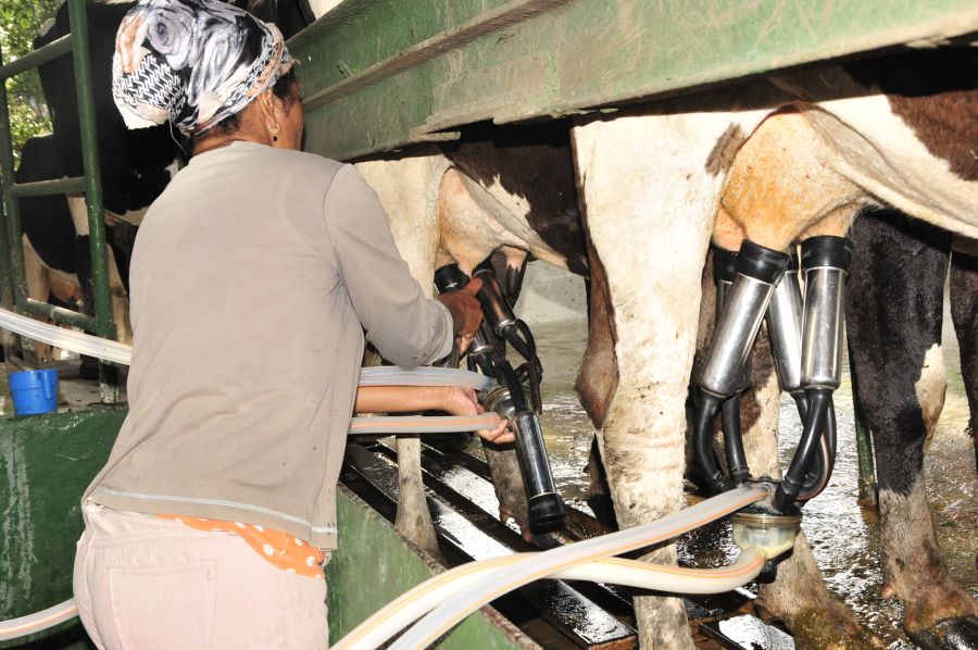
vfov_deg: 26.4
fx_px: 1384
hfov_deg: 38.9
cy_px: 325
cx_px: 489
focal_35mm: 51
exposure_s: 1/250
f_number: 8
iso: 400
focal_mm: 34
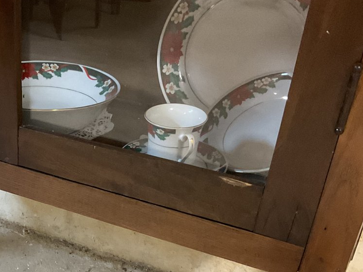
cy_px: 247
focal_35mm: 59
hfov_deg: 31.4
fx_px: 619
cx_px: 48
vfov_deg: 24.1
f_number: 1.8
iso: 320
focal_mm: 3
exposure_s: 1/30
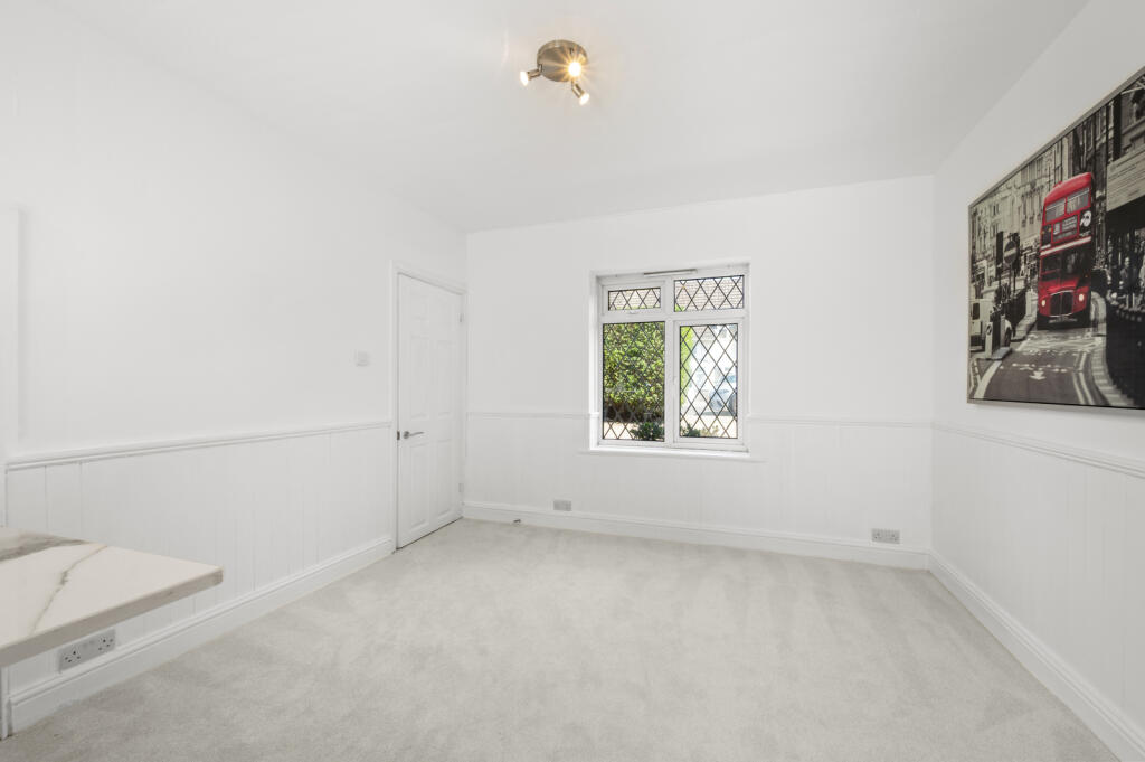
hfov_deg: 104.3
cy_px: 381
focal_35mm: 14
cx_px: 572
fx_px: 445
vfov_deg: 81.1
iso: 200
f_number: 16
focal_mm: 14
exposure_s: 1/5
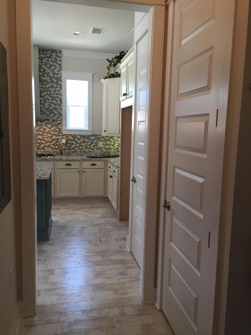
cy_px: 168
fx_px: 280
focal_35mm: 29
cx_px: 126
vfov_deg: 61.7
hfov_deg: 48.2
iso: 32
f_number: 2.2
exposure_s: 1/30
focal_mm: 4.15
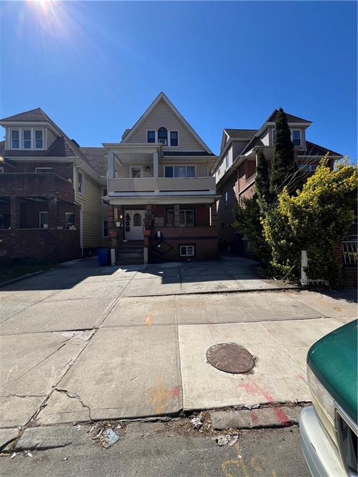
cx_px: 179
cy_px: 238
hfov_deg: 89.9
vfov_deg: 106.2
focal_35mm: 13
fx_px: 179
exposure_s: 1/1488
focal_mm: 1.57
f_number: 1.8
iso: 32
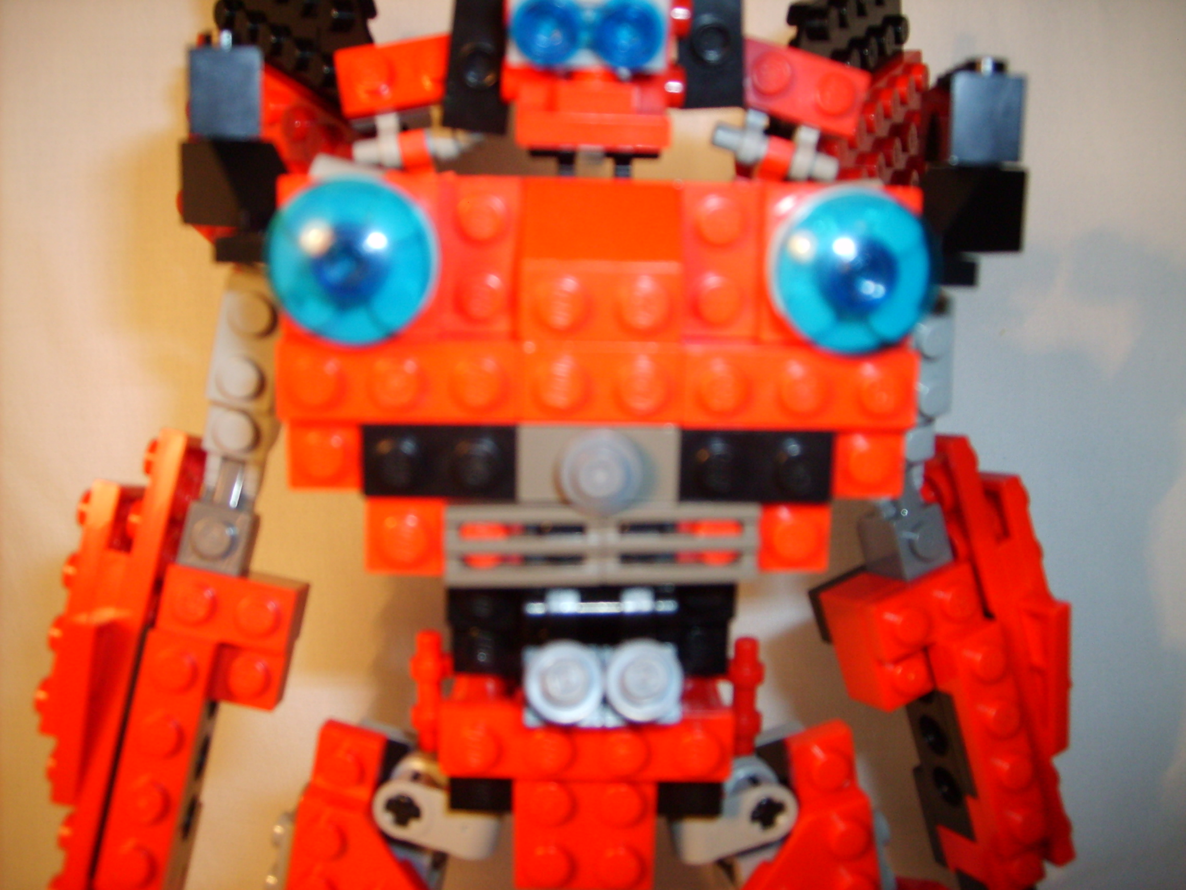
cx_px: 593
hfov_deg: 52.6
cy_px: 445
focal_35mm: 35
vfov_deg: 40.7
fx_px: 1199
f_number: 2.8
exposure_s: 1/45
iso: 100
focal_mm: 5.8
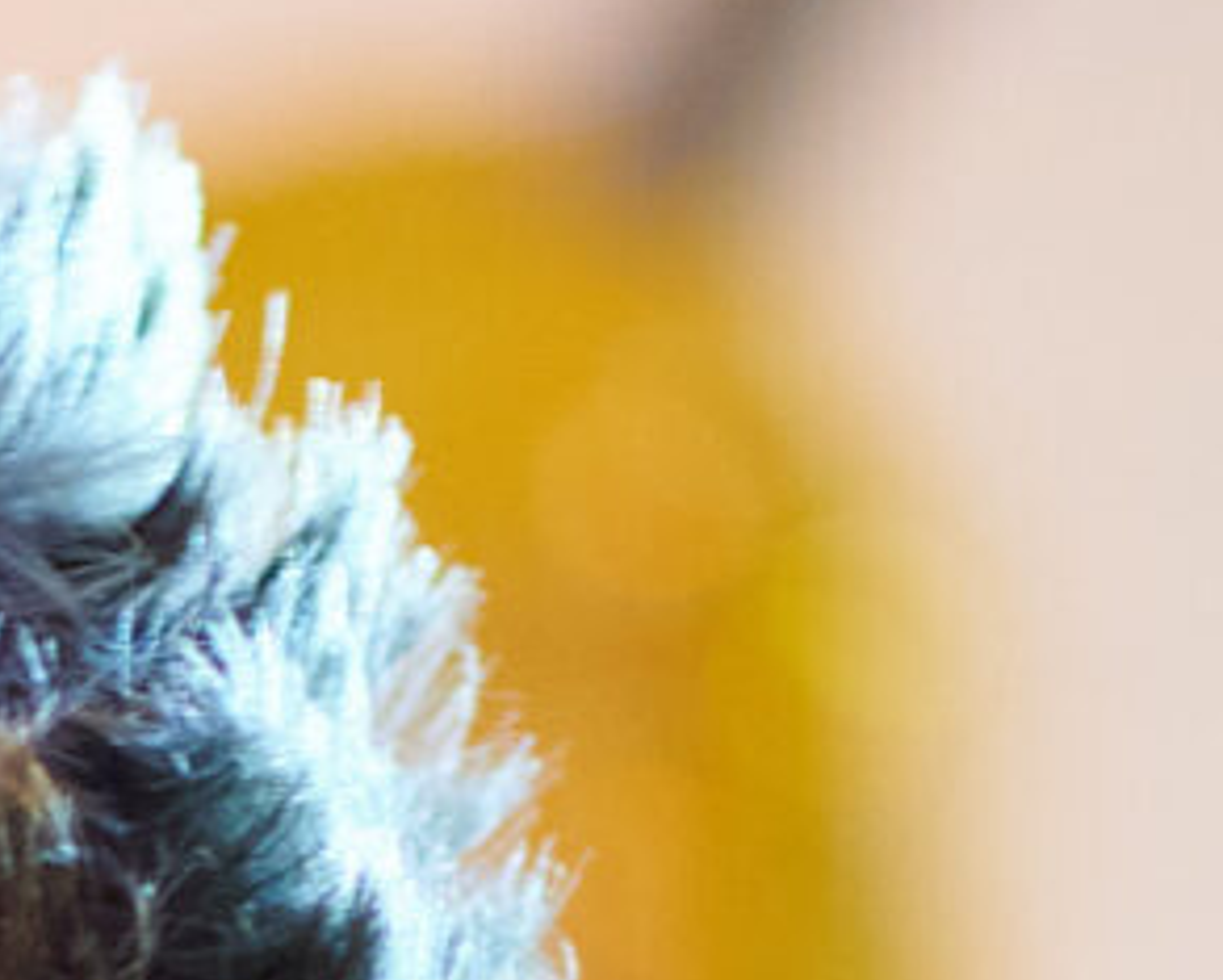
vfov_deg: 2.2
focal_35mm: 698
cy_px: 3440
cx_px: -955
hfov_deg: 2.8
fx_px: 25282
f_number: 1.8
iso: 800
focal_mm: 85
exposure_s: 1/100
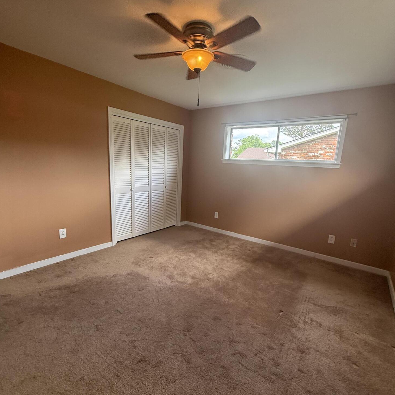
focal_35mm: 17
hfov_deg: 84.0
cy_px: 209
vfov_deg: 83.9
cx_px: 197
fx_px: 219
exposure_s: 1/120
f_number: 2.2
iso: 160
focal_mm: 2.22
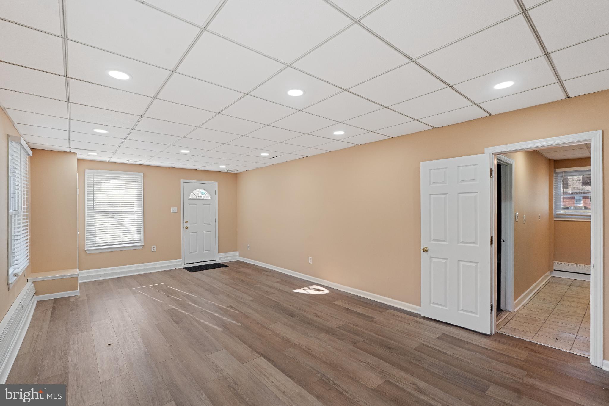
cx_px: 304
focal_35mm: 16
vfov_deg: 73.7
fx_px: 271
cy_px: 203
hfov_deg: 96.7
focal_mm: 16
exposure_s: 1/80
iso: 1600
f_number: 8
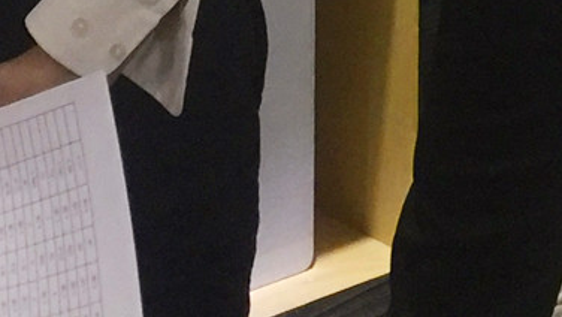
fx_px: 2505
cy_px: -679
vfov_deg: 6.5
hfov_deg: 12.7
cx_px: 442
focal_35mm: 168
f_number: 2.2
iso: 80
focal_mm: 4.15
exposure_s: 1/17
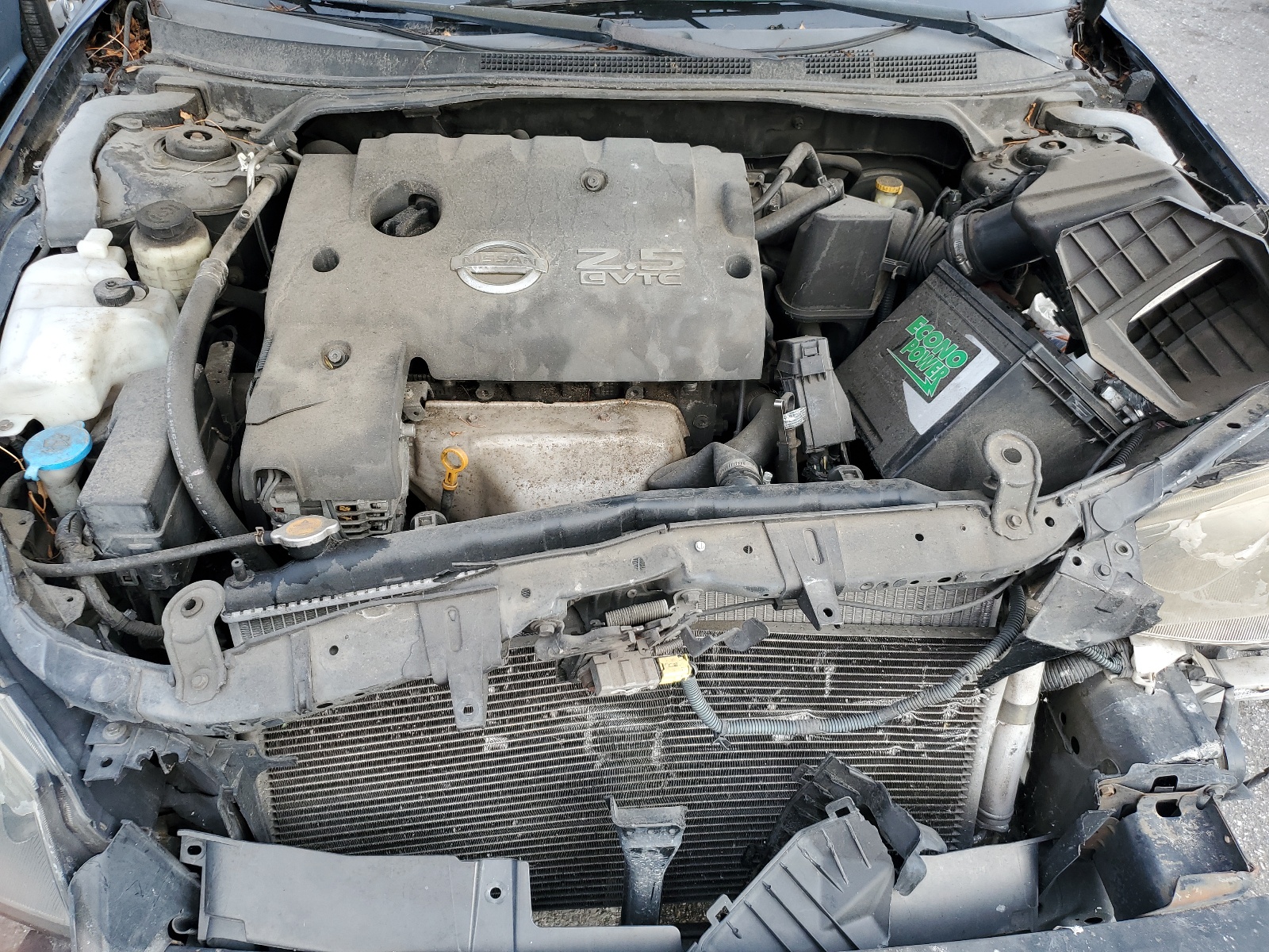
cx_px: 634
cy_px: 476
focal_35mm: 26
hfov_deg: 67.3
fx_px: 953
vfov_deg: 53.1
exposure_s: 1/125
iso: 50
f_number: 1.5
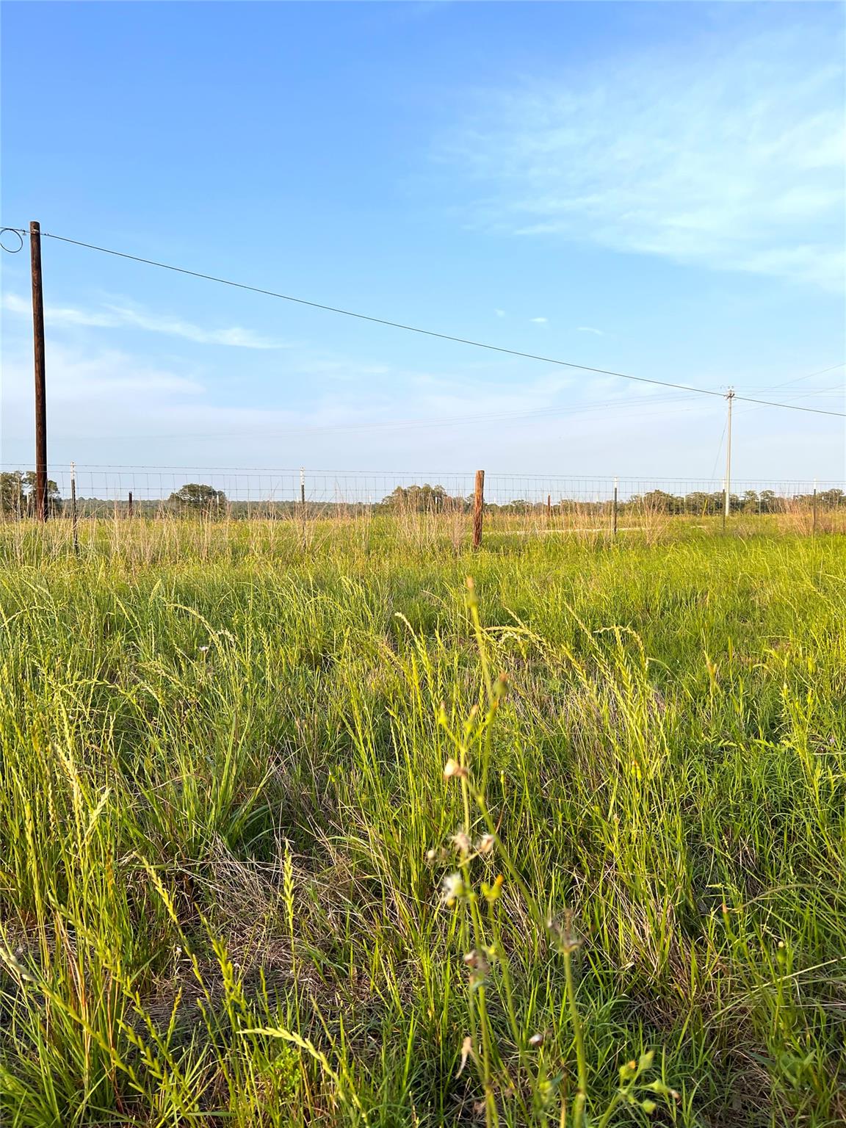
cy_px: 564
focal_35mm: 26
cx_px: 423
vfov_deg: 67.3
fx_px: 847
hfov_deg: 53.1
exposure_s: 1/2083
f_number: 1.5
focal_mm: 5.7
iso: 50
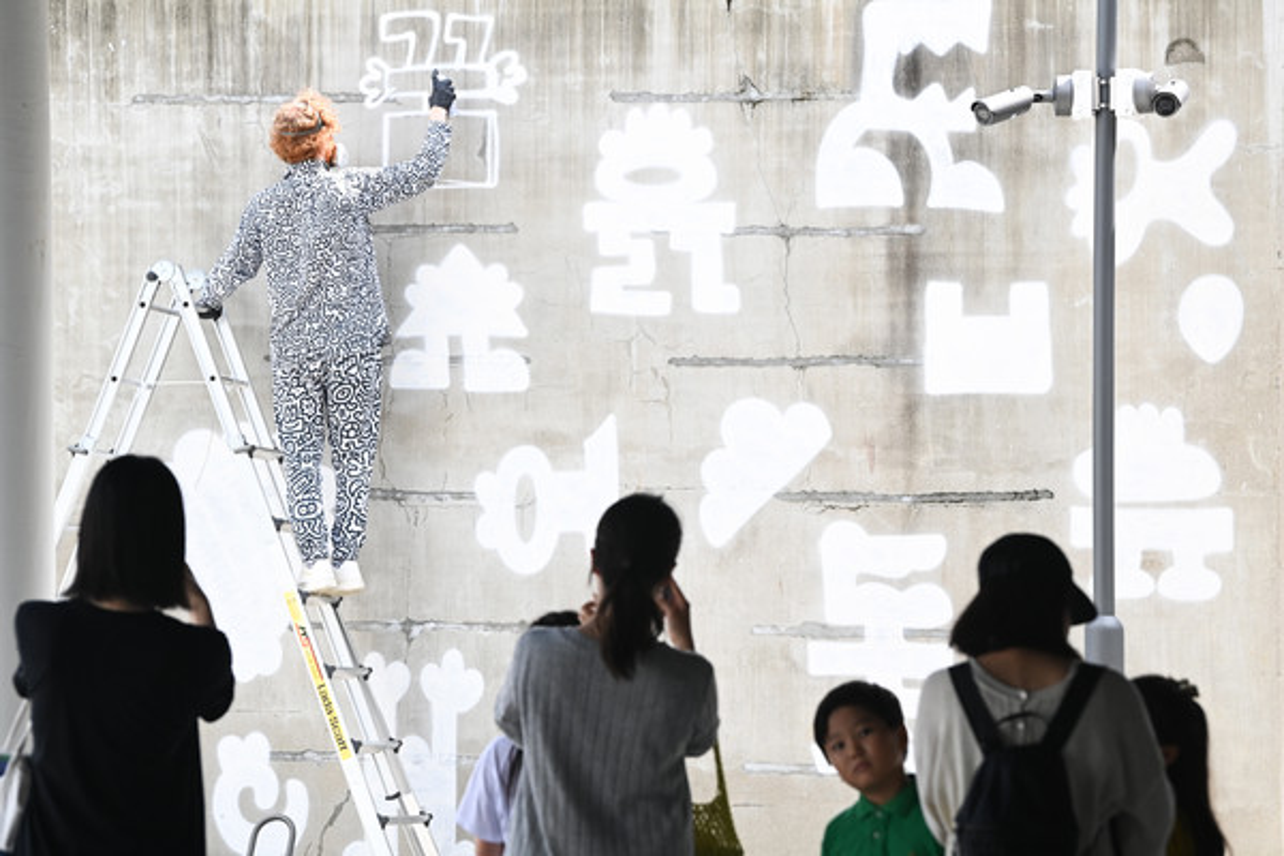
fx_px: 4815
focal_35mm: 135
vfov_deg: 10.2
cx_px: 642
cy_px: 428
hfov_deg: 15.2
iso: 800
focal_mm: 135
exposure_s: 1/800
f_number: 5.6
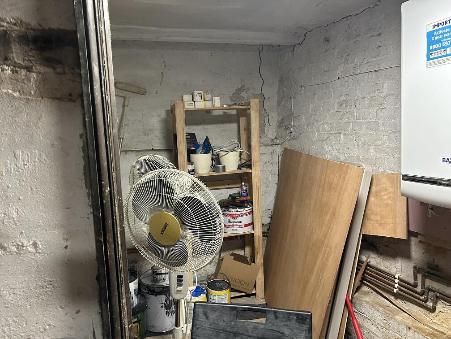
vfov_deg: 53.1
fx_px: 339
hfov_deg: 67.3
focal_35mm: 26
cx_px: 226
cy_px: 170
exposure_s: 1/50
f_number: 1.5
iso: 250
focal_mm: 5.7
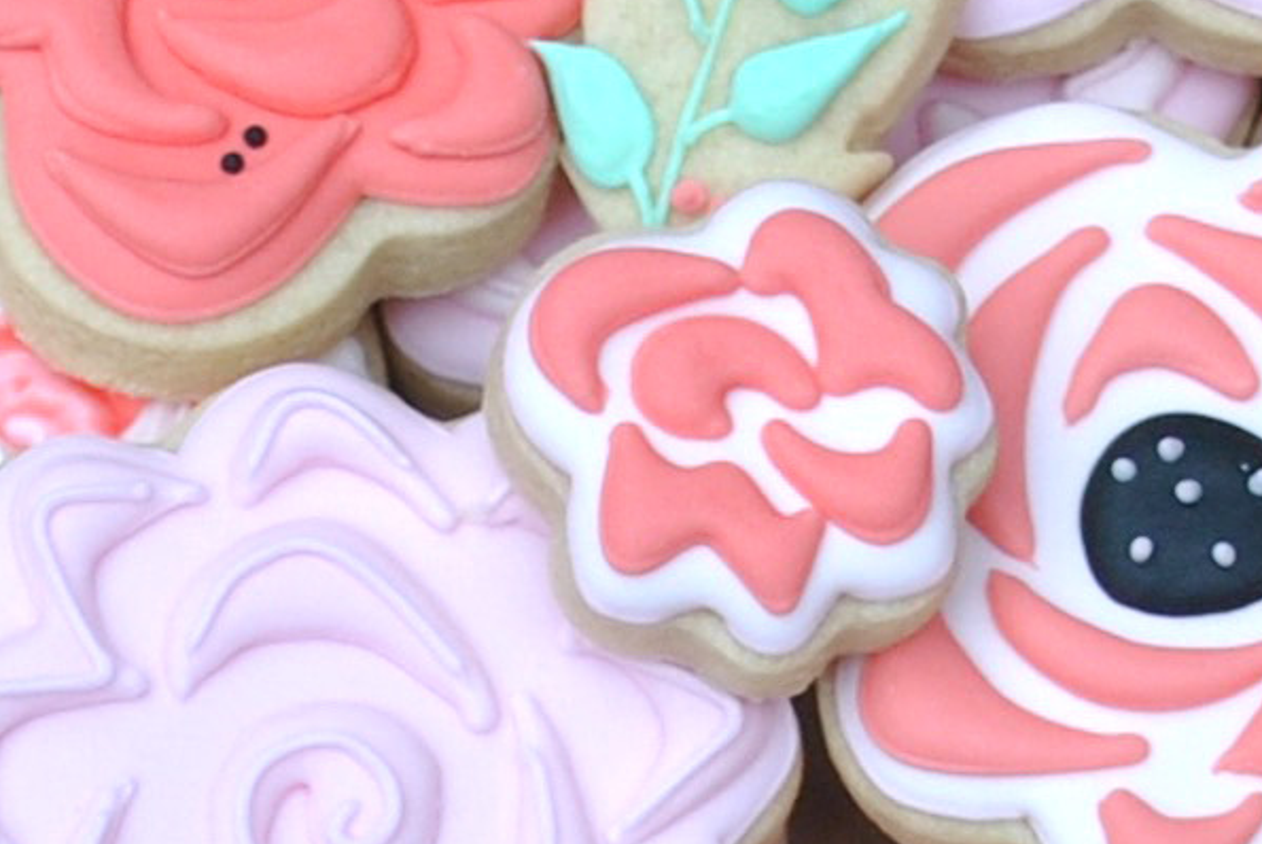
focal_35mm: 254
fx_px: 8913
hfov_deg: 8.1
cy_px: 1274
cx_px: 541
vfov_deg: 5.4
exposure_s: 1/80
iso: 200
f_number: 4.5
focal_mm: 26
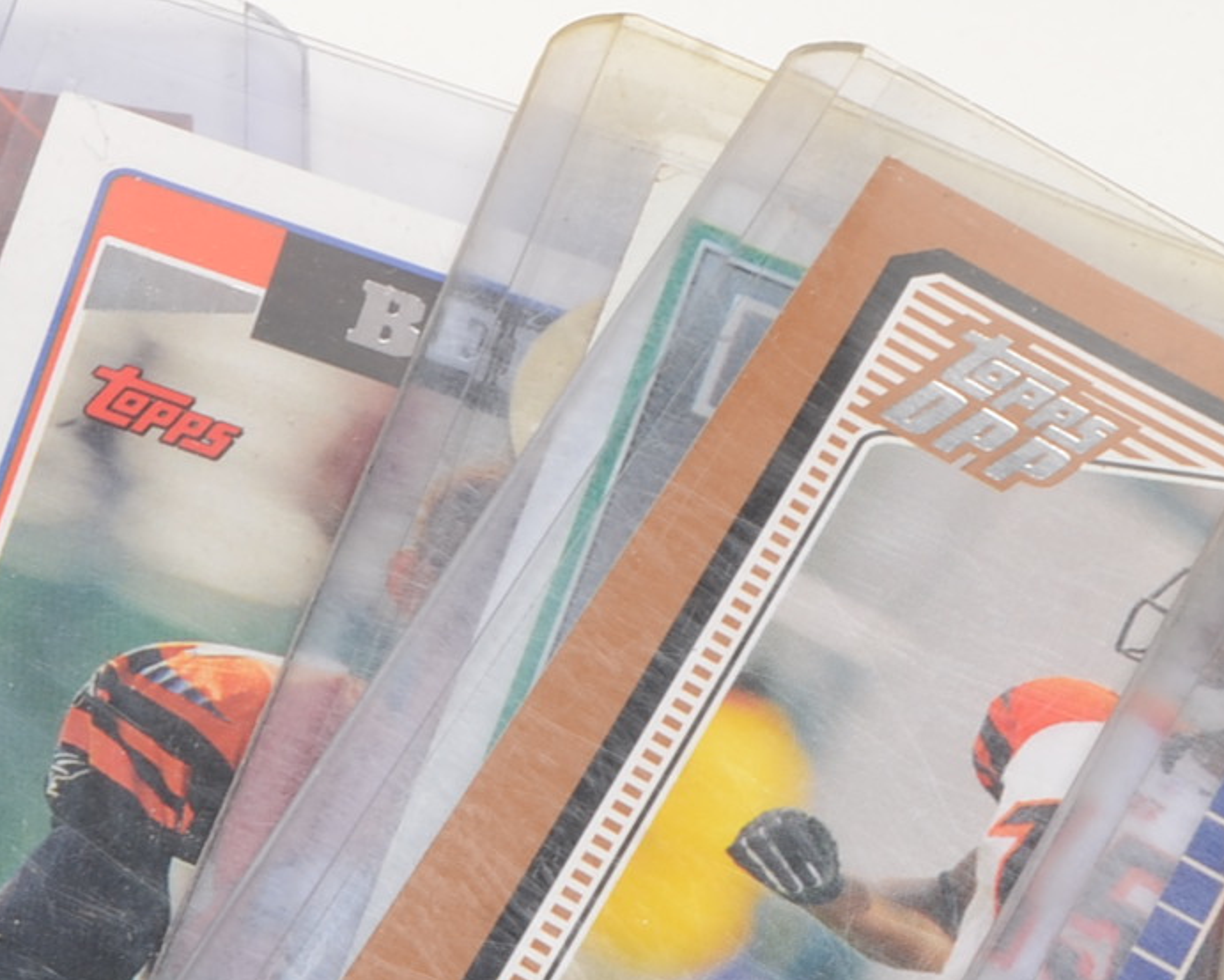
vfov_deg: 5.6
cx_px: -949
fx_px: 9988
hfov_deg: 6.8
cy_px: 183
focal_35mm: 276
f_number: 22
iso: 100
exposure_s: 1/160
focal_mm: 55
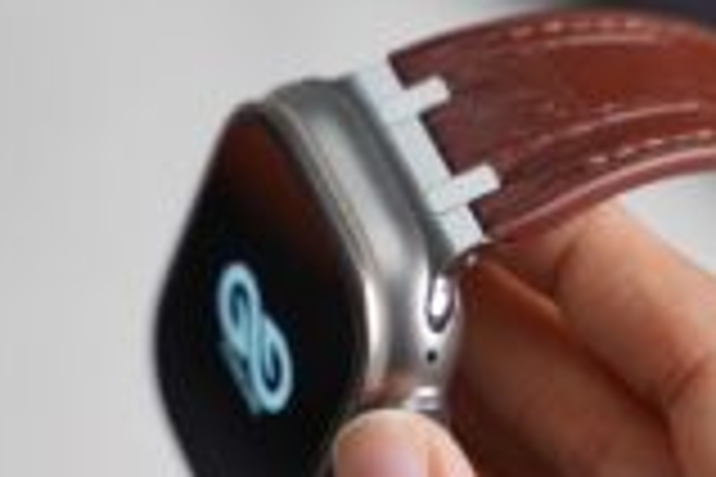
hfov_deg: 10.9
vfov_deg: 7.3
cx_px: 374
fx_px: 3759
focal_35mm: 189
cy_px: 295
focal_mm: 75
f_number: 4
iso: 800
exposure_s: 1/80
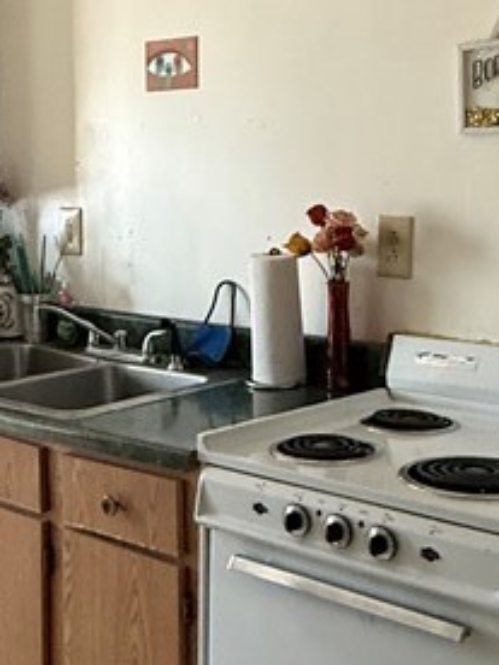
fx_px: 999
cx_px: 301
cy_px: 270
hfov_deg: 28.0
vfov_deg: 36.7
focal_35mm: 52
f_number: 2.2
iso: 640
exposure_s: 1/60
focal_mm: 2.22
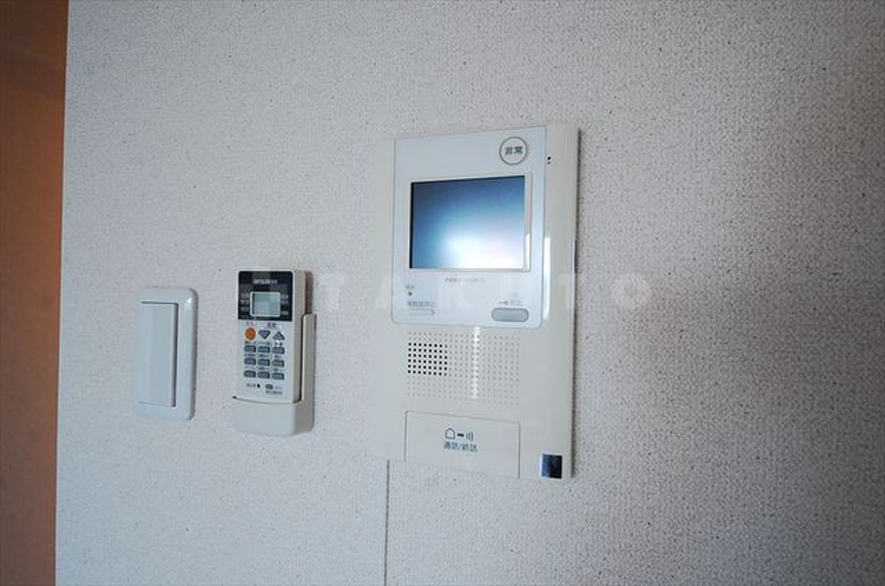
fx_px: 515
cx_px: 442
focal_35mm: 21
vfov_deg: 59.3
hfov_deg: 81.3
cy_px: 293
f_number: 5.3
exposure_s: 1/40
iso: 800
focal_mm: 14
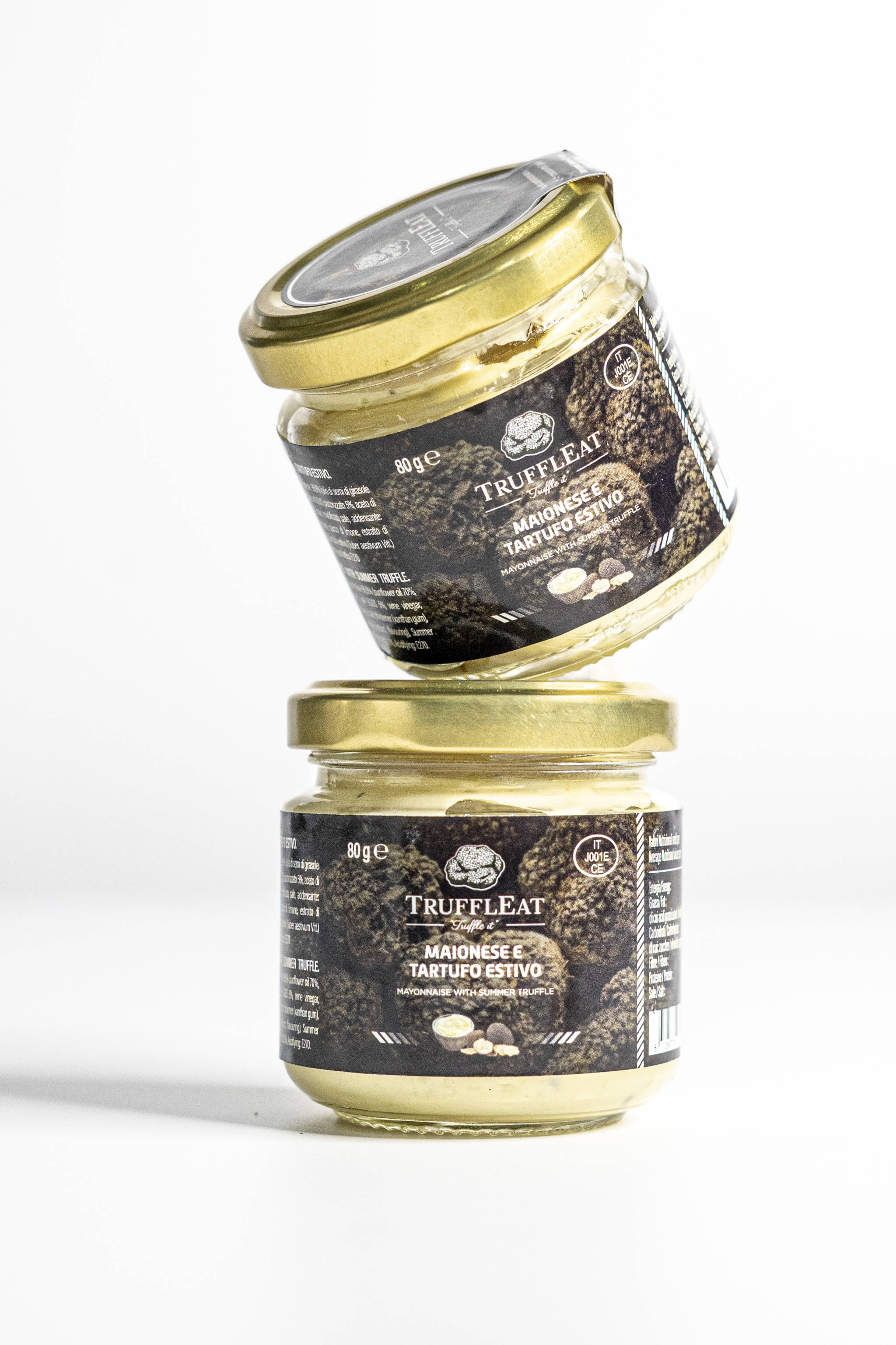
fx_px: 2800
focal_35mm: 75
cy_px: 672
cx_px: 448
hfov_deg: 18.2
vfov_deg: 27.0
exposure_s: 1/125
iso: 1600
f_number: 4.5
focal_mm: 50
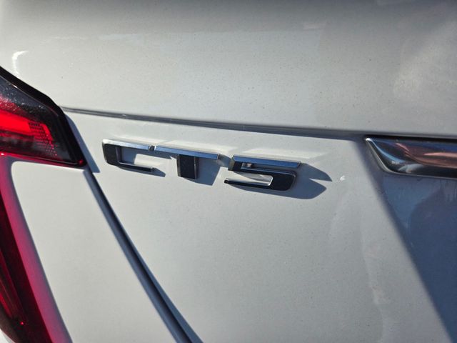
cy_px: 172
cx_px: 228
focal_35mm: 23
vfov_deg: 58.9
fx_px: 304
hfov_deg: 73.9
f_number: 1.8
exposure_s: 1/2483
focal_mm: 5.4
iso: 25
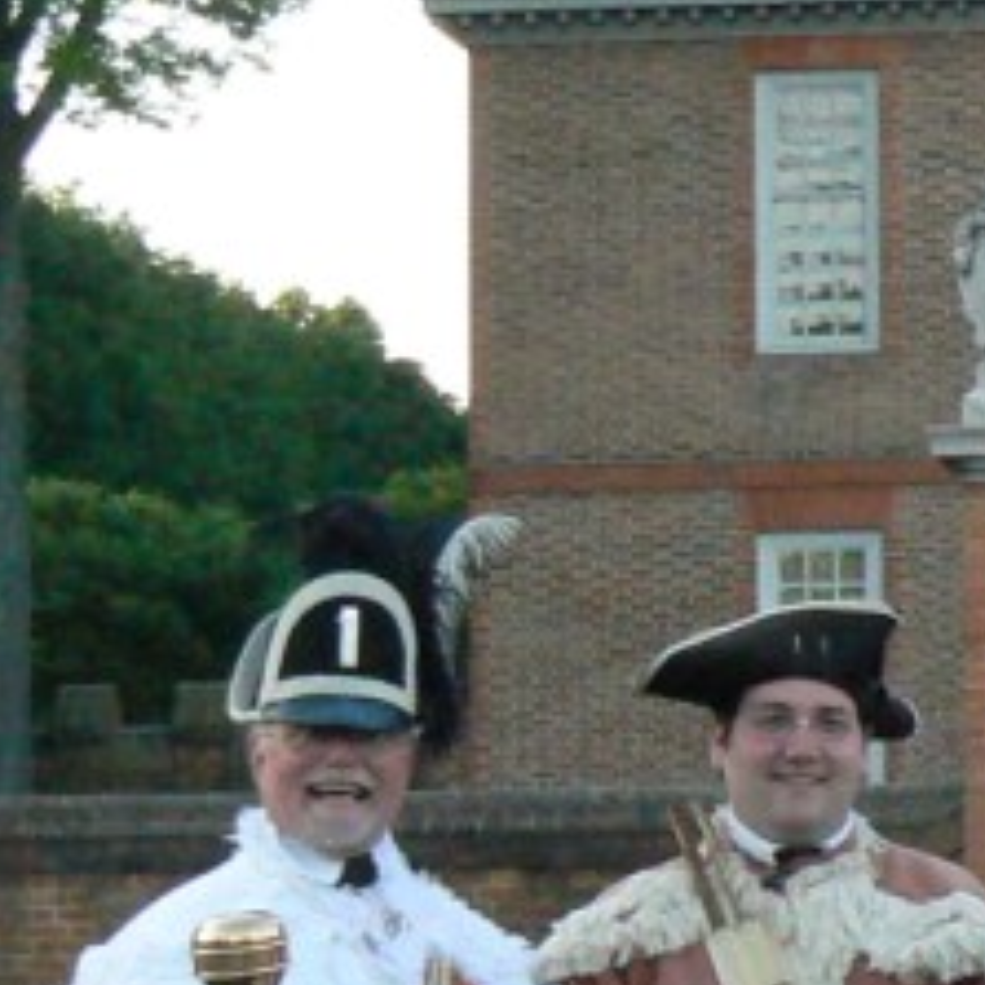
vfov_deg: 11.6
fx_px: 4829
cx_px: 1409
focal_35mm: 150
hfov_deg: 11.2
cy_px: 663
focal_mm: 6.2
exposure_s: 1/250
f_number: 5.6
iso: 400
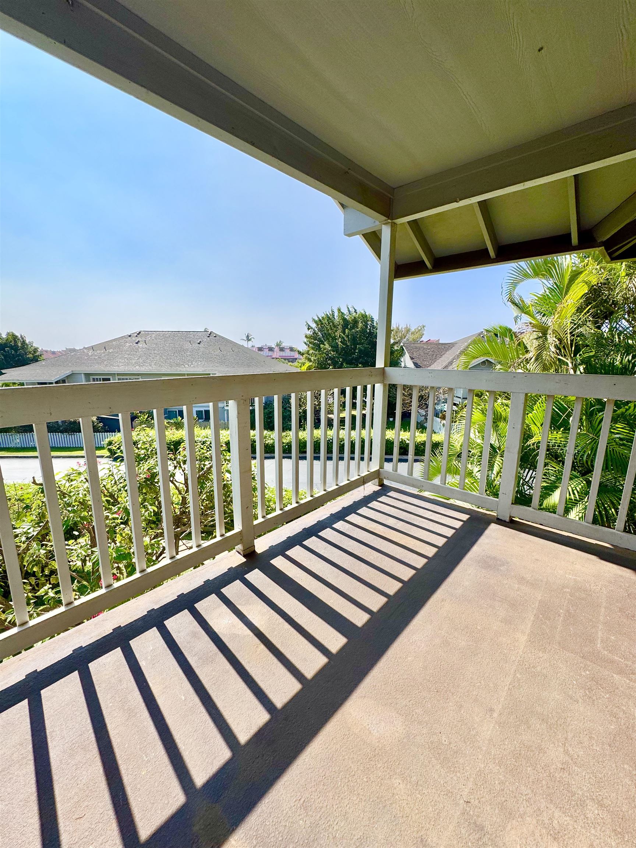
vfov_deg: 102.1
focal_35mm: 14
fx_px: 343
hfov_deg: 85.7
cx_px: 318
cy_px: 424
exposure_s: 1/2674
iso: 50
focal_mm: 2.22
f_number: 2.2
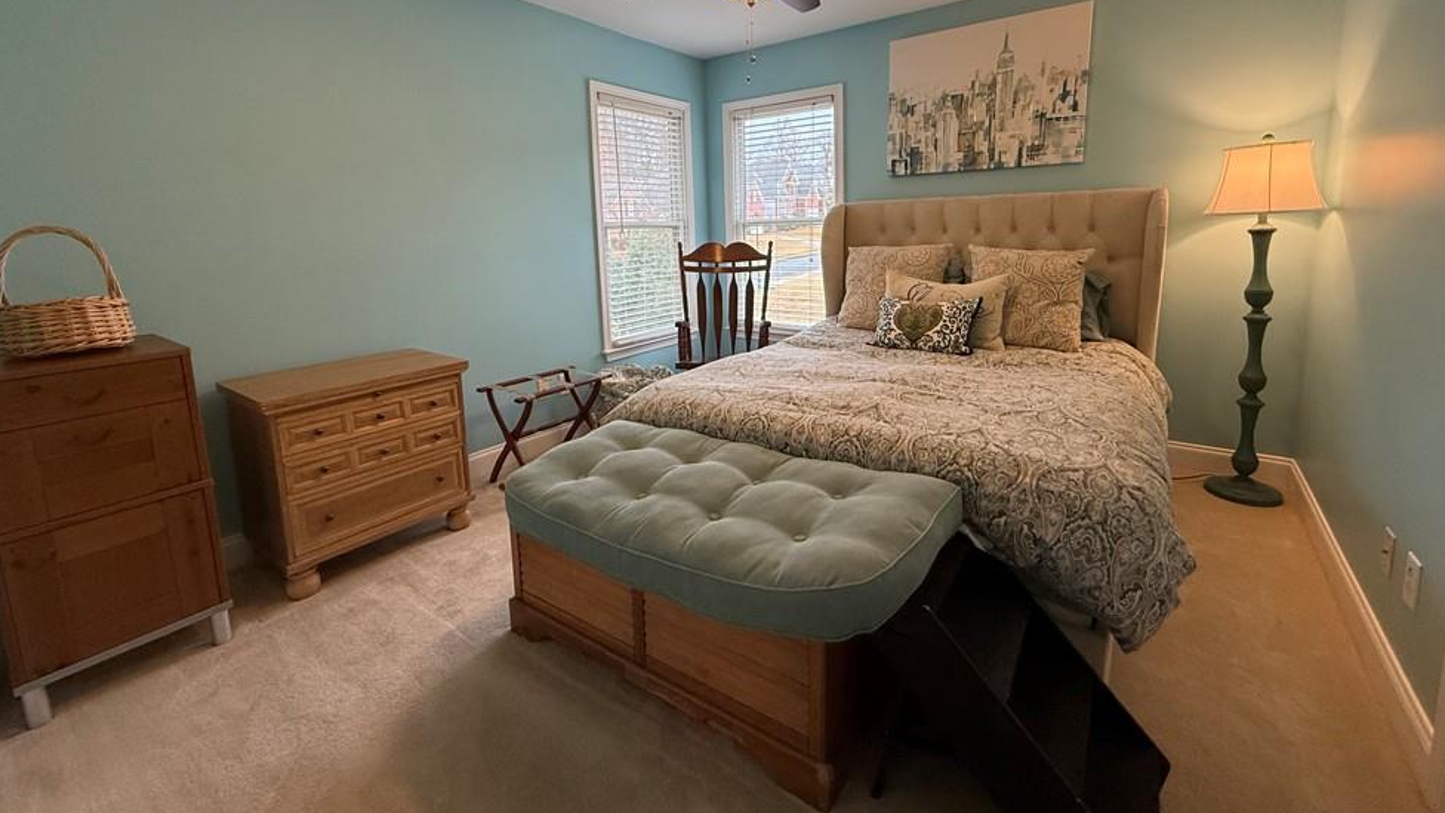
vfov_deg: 66.4
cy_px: 323
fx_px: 613
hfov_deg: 99.4
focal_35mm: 16
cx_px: 730
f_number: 2.2
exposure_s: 1/120
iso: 320
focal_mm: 2.22
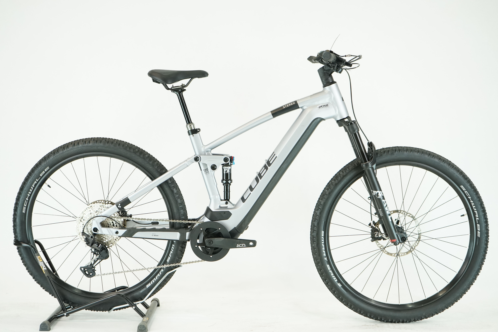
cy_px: 166
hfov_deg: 36.9
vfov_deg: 25.1
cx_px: 249
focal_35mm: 54
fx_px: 747
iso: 2000
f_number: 5.6
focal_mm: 54
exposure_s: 1/200
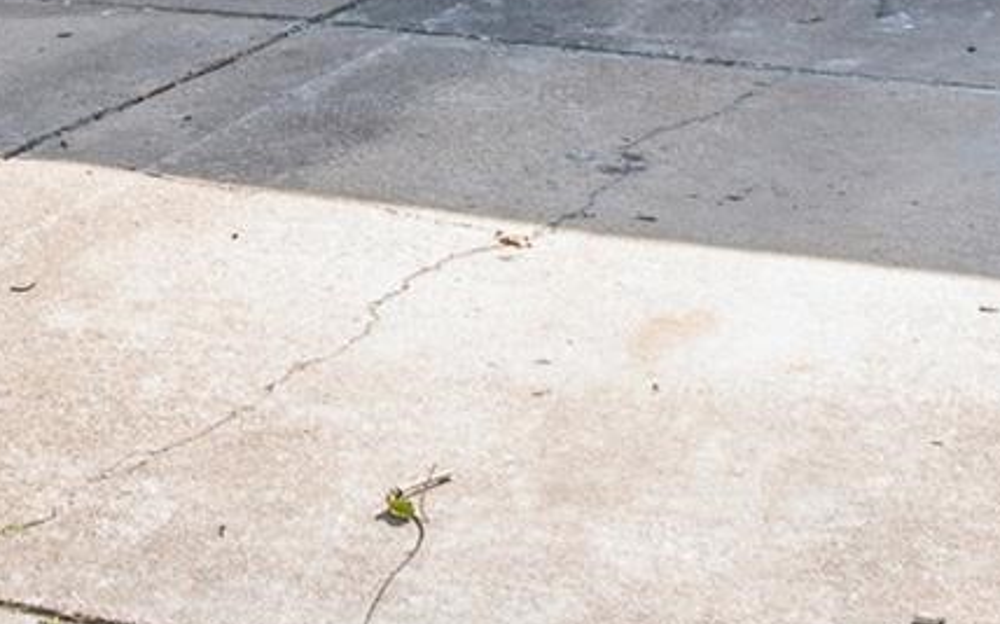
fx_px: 3187
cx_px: 173
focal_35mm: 117
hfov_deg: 17.7
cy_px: -465
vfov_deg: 10.6
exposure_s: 1/200
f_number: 8
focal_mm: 24
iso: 400
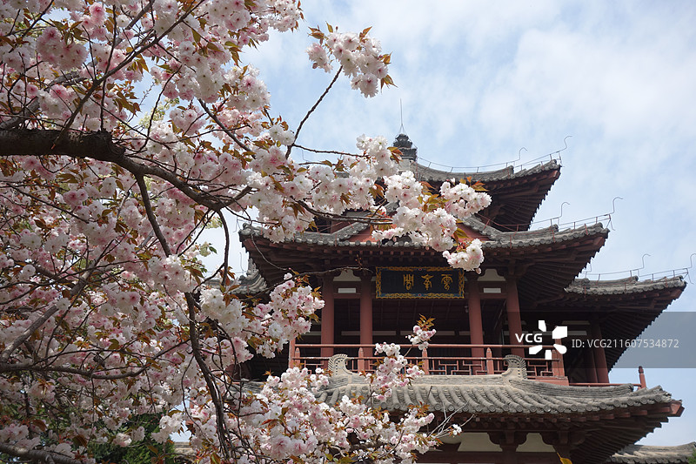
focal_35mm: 38
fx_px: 734
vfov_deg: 35.0
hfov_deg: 50.7
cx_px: 348
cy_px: 232
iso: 125
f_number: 5.6
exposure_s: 1/500
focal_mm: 14.23
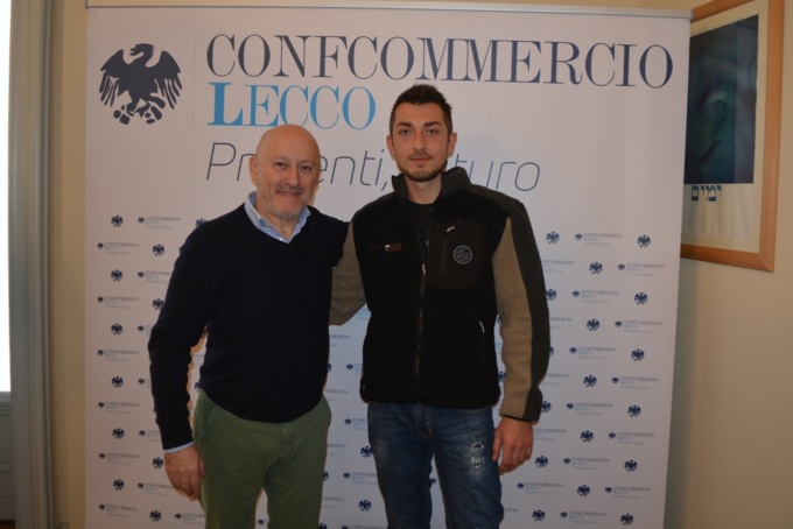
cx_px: 396
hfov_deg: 67.4
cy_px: 264
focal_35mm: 27
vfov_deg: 48.0
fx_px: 595
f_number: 3.5
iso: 500
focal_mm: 18
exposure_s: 1/60
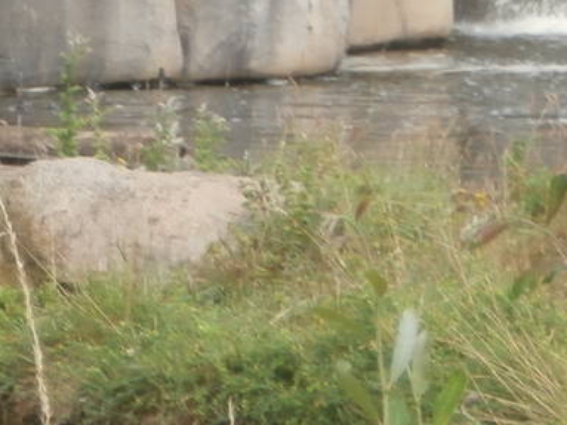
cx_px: 188
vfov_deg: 2.6
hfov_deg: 3.5
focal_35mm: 573
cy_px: -309
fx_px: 9383
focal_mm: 24.17
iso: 100
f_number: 5.7
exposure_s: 1/160
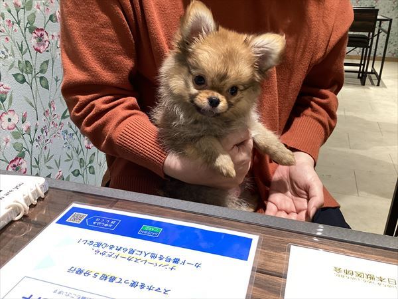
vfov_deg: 45.4
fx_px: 356
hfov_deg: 58.4
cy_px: 150
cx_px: 199
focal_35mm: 31
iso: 100
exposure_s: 1/60
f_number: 2.4
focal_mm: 3.3
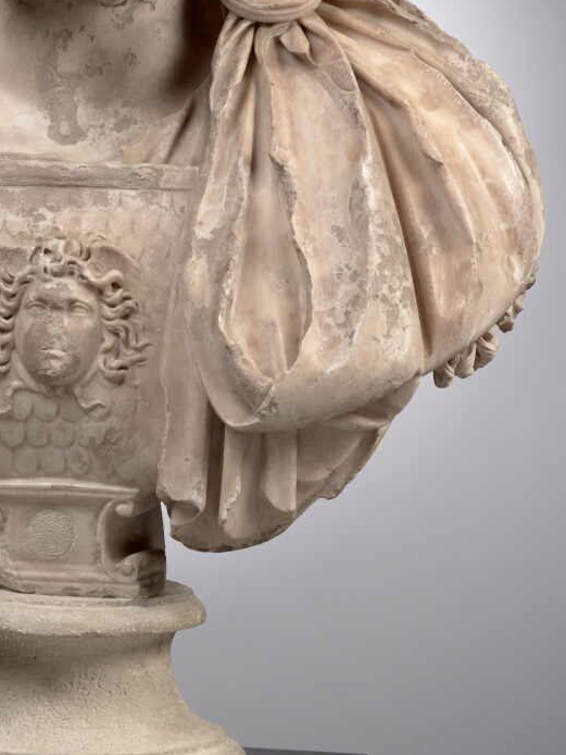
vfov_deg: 16.2
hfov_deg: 12.2
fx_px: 2636
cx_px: 92
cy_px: 189
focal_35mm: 121
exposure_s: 1/60
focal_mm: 80
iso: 200
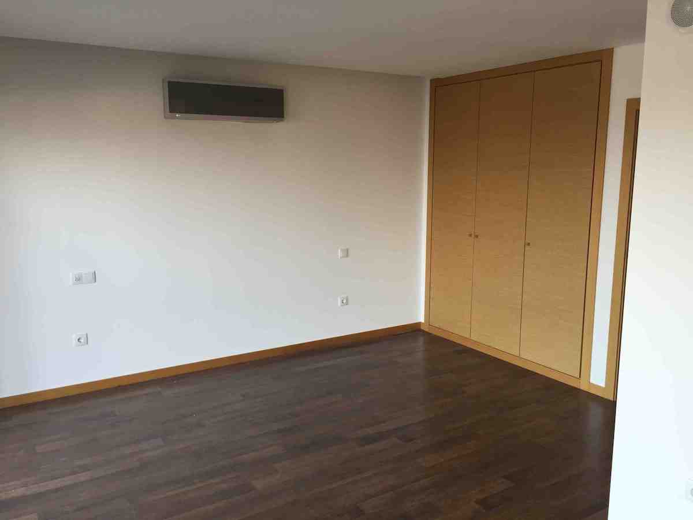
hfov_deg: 61.7
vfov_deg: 48.2
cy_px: 260
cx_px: 346
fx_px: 581
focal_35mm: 29
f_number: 2.2
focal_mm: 4.15
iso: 100
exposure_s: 1/33
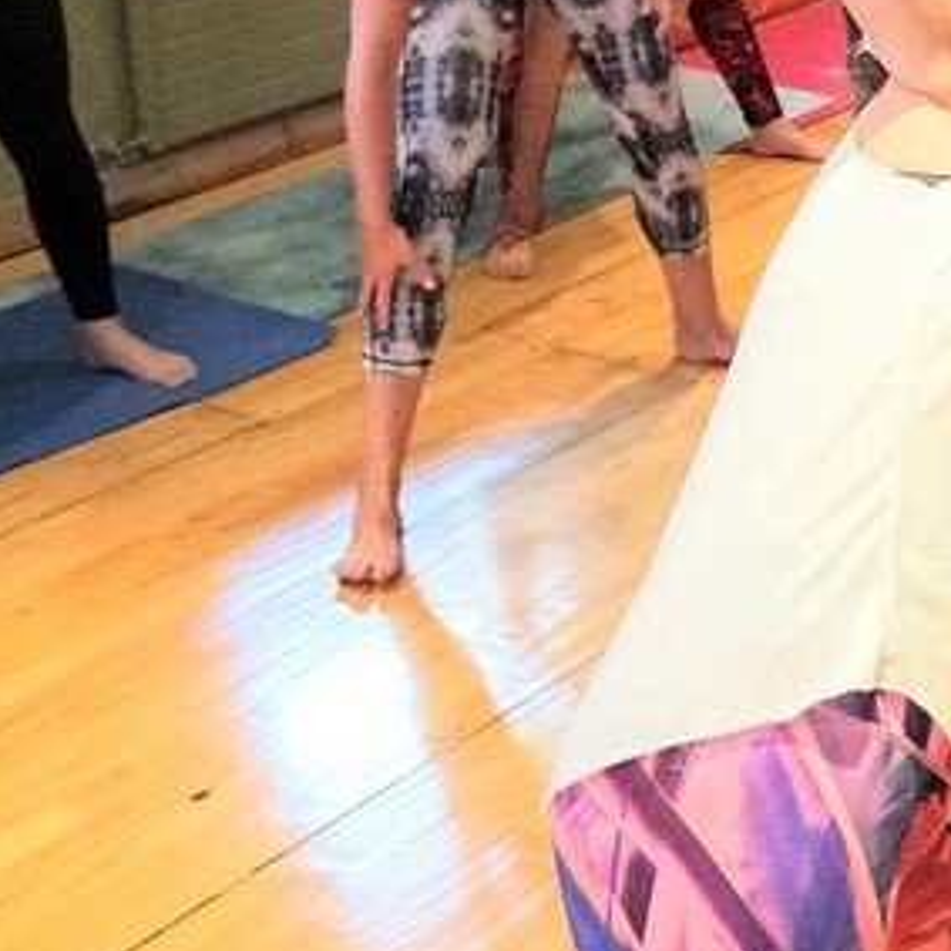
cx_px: 1505
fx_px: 2238
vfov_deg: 23.0
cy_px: -2
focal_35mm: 72
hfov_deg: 20.0
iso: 5000
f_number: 4
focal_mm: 16
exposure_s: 1/160
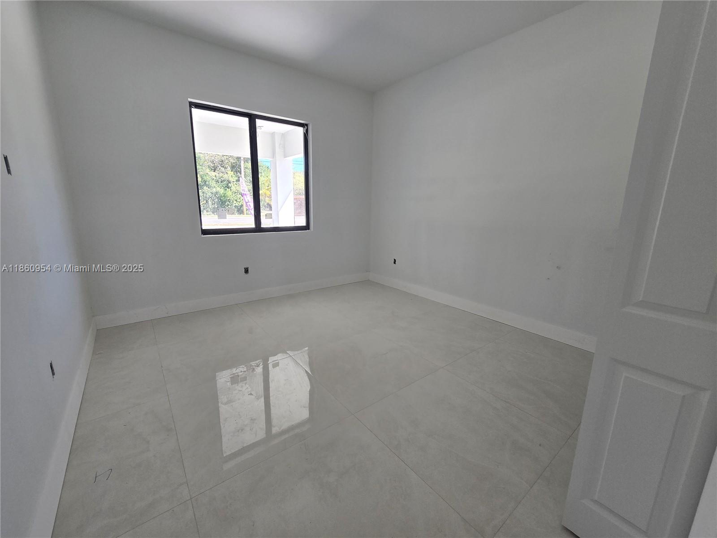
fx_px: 269
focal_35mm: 13
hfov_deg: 106.2
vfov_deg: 89.9
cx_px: 358
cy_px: 269
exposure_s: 1/141
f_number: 2.2
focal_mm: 2.2
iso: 50
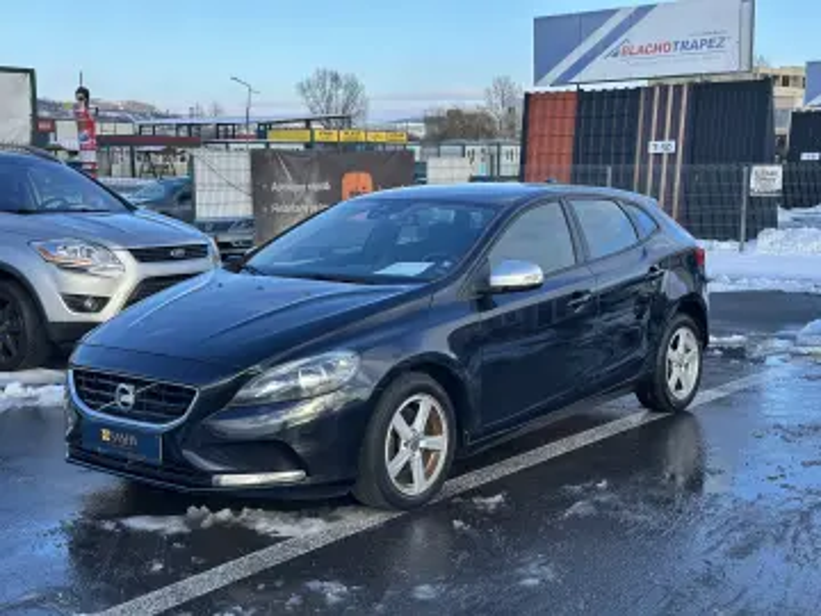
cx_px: 410
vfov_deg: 30.3
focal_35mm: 48
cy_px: 308
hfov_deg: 39.7
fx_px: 1138
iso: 80
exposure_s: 1/1453
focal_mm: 6.86
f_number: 1.78
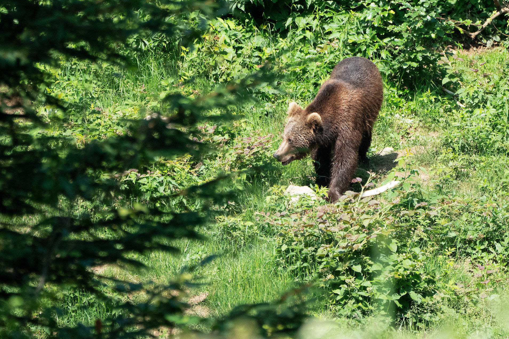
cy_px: 130
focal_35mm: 756
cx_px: 299
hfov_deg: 2.7
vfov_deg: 1.8
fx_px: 10688
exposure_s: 1/3200
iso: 2500
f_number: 5.6
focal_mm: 400
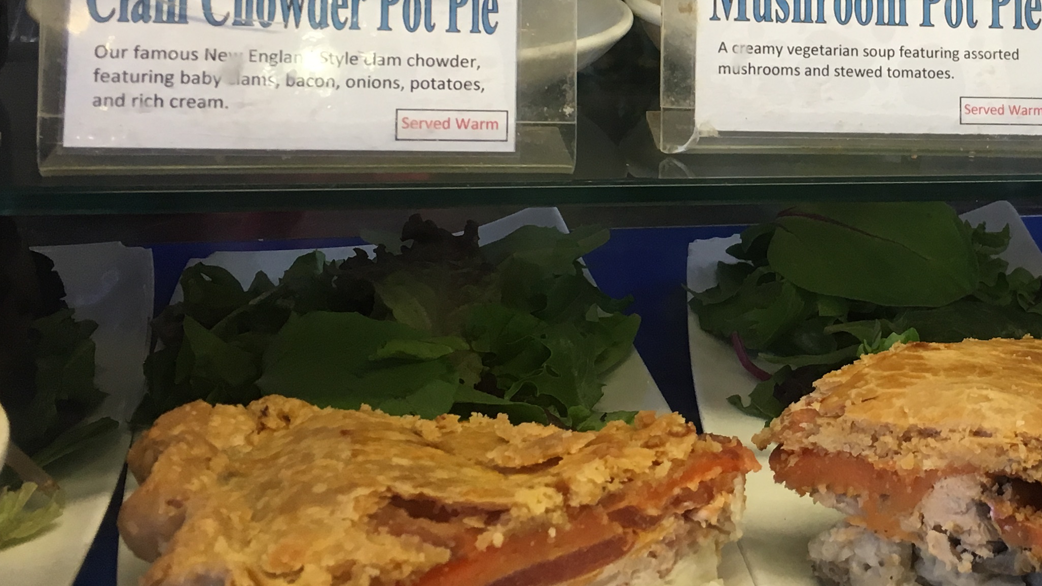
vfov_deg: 19.2
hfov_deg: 32.5
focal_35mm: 62
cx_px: 893
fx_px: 1713
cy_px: 92
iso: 32
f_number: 2.2
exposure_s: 1/30
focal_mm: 4.15
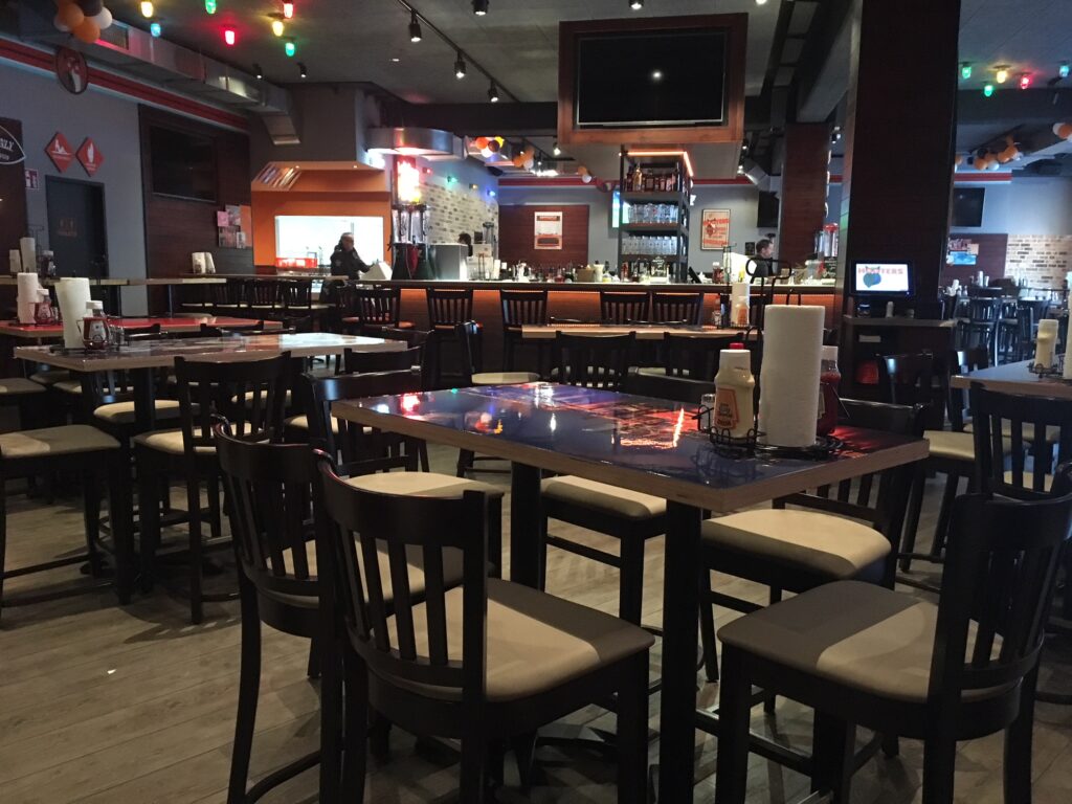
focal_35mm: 29
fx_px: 898
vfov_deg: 48.2
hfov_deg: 61.7
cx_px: 536
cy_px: 402
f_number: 2.2
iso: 400
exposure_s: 1/17
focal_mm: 4.15
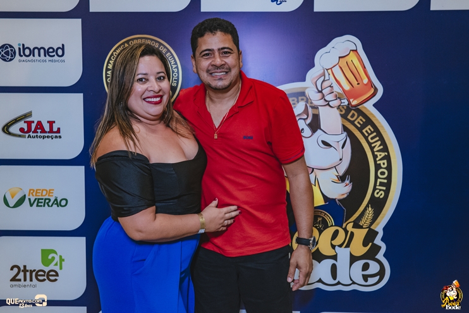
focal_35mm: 36
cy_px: 156
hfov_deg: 53.1
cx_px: 234
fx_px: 469
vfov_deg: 36.9
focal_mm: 24
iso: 2500
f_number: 2.5
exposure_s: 1/400
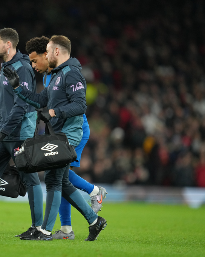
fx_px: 4285
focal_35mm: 565
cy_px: 129
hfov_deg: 2.7
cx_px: 23
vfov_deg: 3.4
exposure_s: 1/1600
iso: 2500
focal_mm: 400
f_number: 2.8
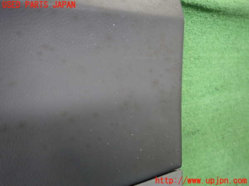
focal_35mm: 25
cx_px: 124
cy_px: 93
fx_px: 180
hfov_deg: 69.4
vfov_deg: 54.9
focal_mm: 4.5
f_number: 2
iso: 400
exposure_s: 1/60
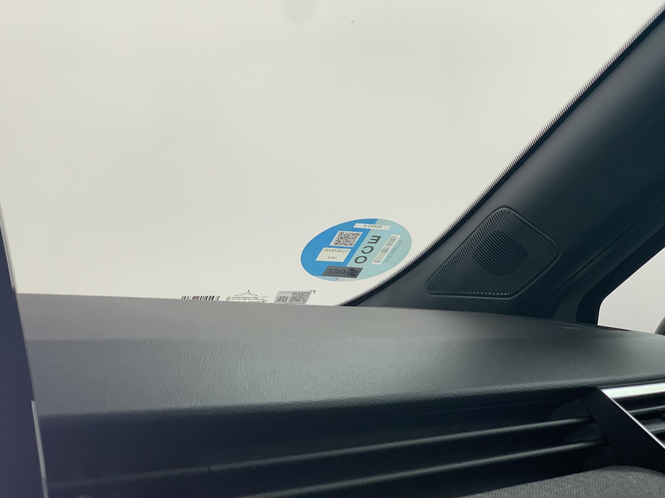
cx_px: 332
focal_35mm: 52
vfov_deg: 28.0
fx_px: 999
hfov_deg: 36.8
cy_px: 249
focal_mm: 6
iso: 100
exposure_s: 1/122
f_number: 2.4
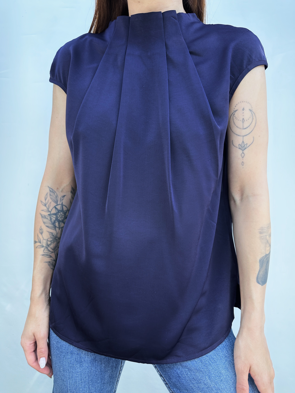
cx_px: 148
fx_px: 273
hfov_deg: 56.8
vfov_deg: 71.6
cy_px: 196
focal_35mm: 24
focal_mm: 6.86
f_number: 1.78
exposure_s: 1/282
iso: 80
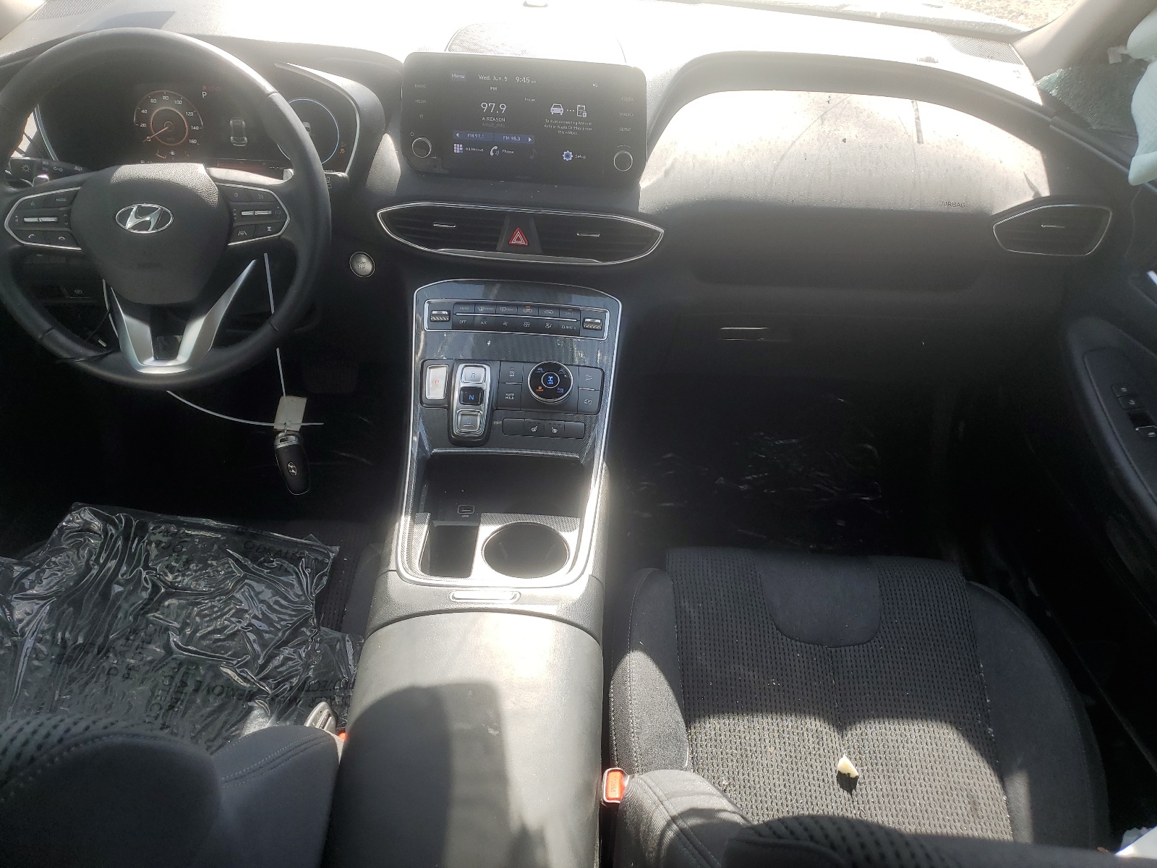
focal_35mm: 26
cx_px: 578
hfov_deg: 67.3
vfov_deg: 53.1
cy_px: 434
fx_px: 869
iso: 50
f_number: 1.5
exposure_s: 1/556
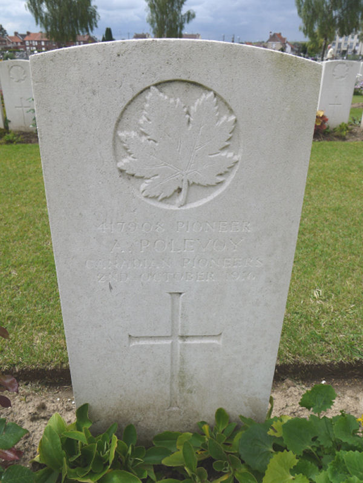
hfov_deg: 49.8
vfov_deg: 63.4
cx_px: 182
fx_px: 391
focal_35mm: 28
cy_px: 242
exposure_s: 1/500
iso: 160
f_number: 8
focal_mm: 14
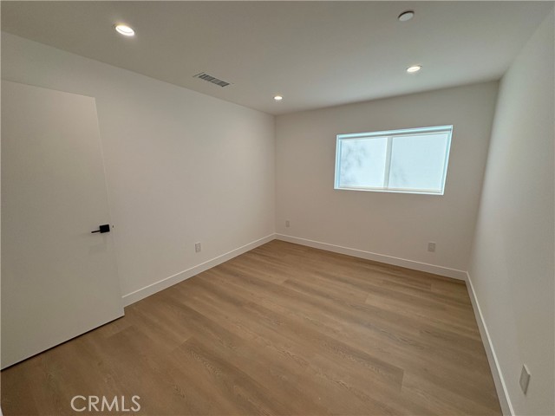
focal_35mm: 14
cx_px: 278
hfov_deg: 102.1
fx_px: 224
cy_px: 208
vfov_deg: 85.7
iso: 64
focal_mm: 2.22
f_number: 2.2
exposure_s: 1/178
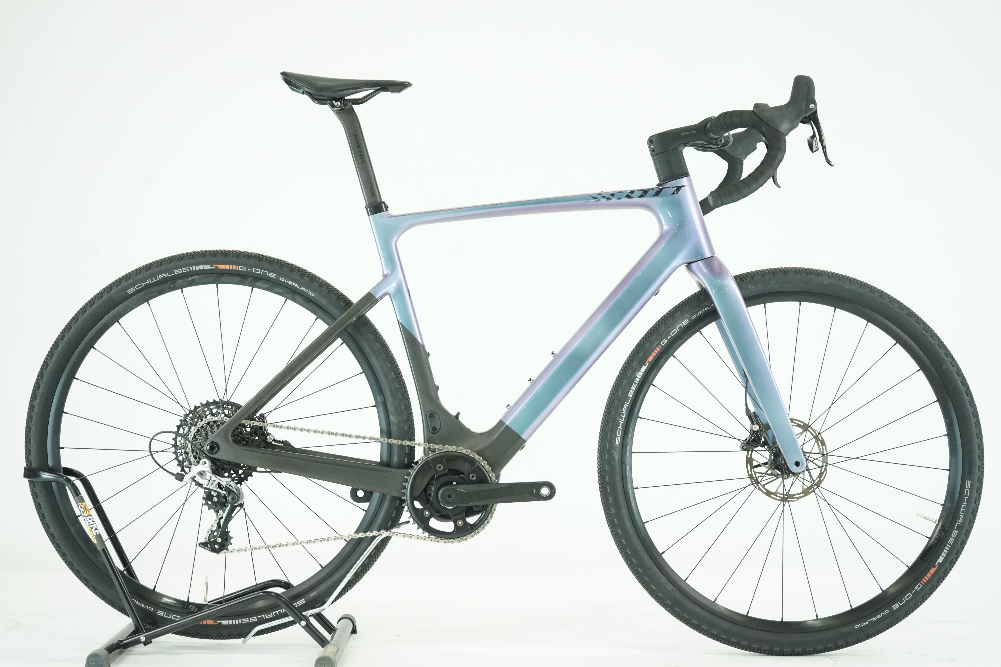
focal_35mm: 61
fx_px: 1696
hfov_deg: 32.9
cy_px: 334
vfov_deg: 22.3
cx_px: 500
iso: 2500
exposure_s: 1/200
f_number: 5.6
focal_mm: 61
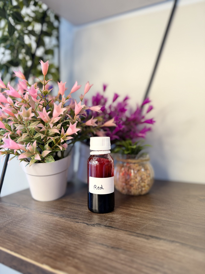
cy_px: 137
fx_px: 190
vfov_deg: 71.6
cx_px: 102
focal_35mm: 24
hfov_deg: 56.8
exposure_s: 1/50
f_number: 1.78
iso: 160
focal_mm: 6.76
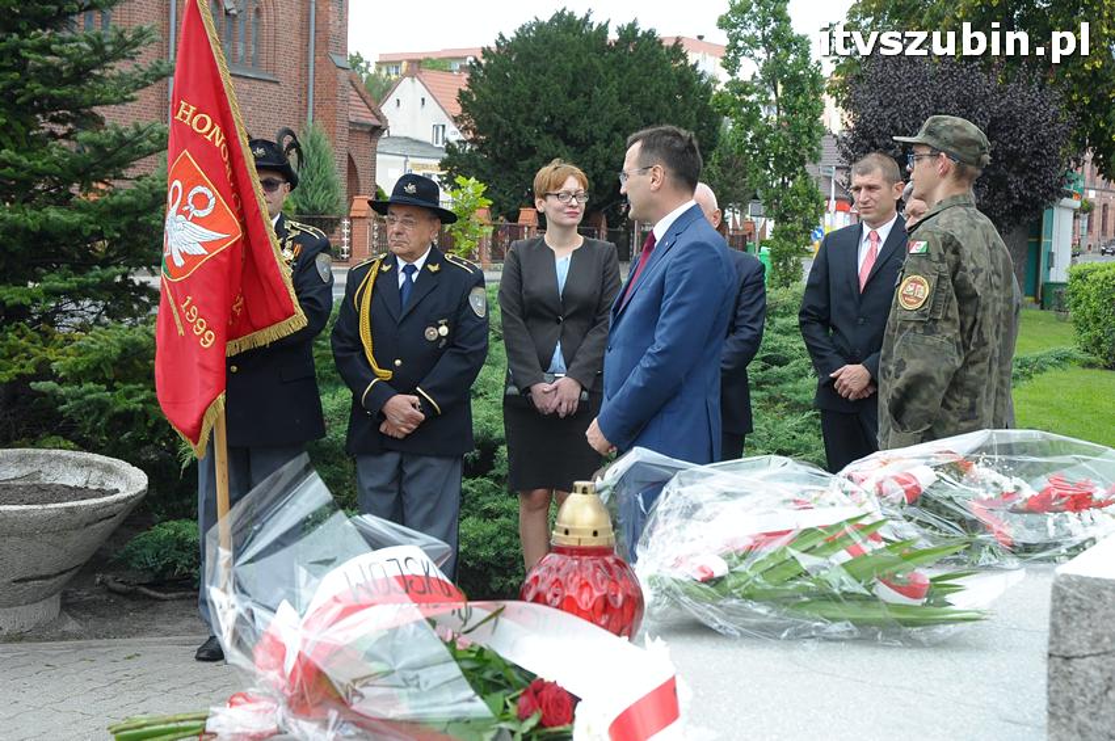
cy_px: 370
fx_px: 1764
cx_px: 558
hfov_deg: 35.1
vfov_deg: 23.7
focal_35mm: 57
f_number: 9
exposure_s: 1/320
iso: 800
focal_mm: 38
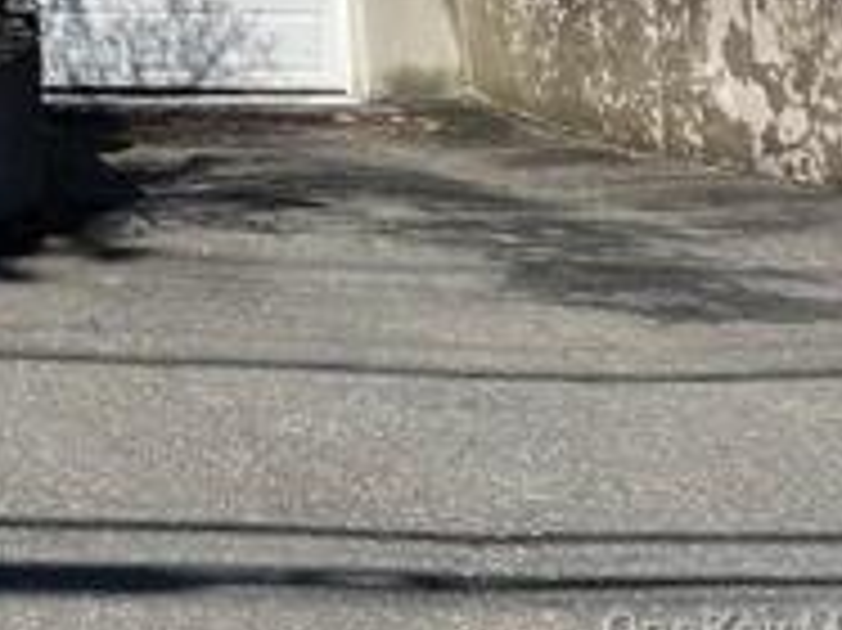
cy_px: -544
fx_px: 2431
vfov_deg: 13.2
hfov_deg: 16.3
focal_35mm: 100
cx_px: -698
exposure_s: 1/4831
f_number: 1.6
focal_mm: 4.2
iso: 32
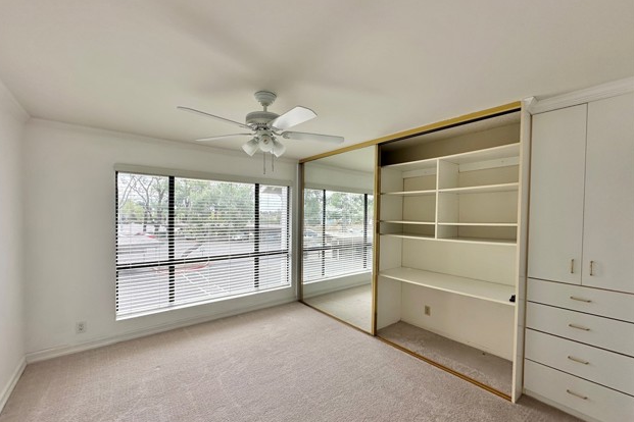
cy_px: 219
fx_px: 264
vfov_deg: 77.3
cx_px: 312
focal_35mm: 15
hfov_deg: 100.4
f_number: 2.2
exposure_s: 1/276
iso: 40
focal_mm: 2.22
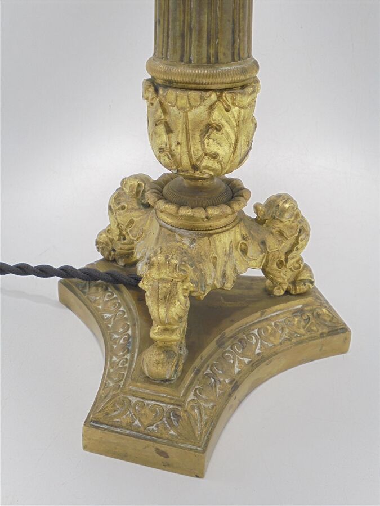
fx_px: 556
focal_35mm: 38
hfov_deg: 37.7
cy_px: 253
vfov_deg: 49.0
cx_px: 190
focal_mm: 6.9
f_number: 4.2
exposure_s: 1/30
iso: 100
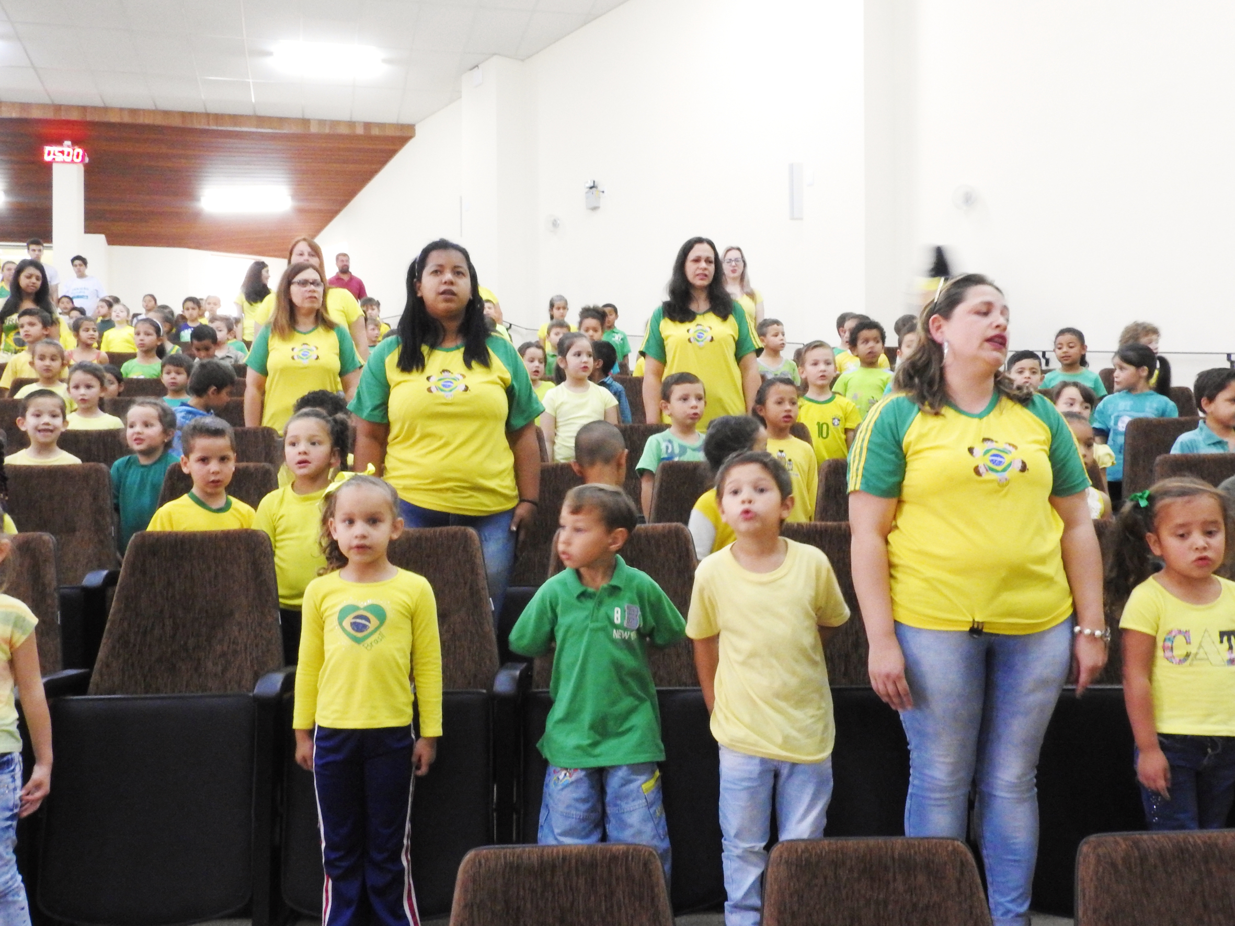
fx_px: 1249
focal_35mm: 35
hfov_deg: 52.6
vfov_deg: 40.7
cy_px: 463
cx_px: 618
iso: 800
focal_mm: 6.3
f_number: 7.6
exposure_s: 1/6
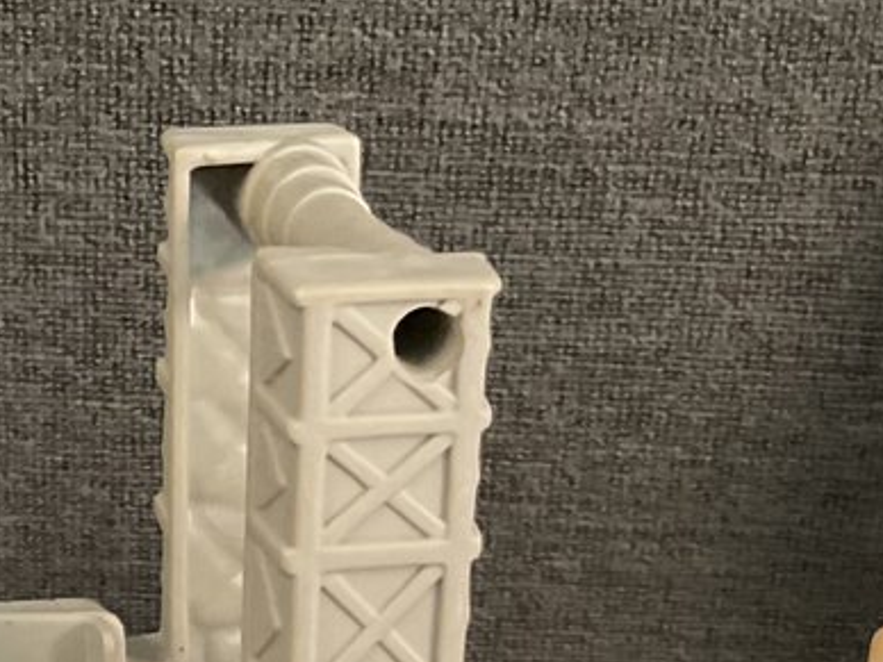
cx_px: 179
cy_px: 1152
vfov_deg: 12.1
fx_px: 2882
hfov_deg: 17.3
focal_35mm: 113
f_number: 1.8
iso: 200
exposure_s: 1/40
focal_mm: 3
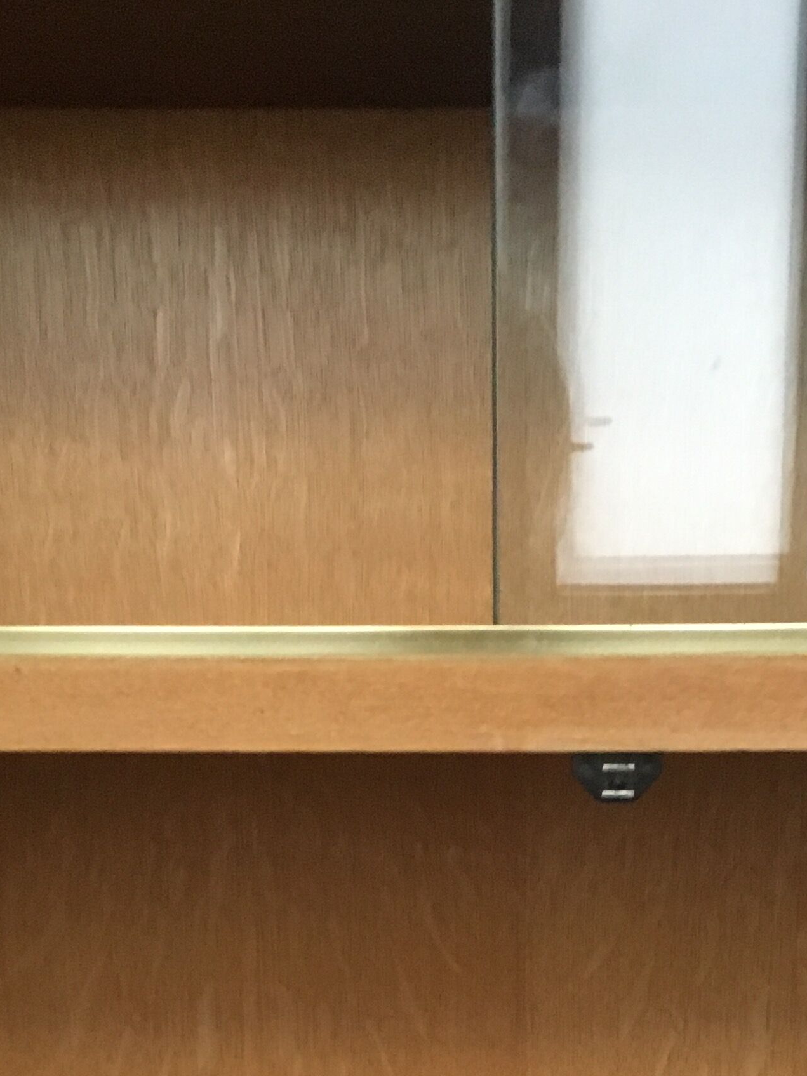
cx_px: 440
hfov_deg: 21.3
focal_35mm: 69
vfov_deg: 25.4
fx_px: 2145
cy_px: 1279
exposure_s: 1/25
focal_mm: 4.15
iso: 200
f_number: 2.2
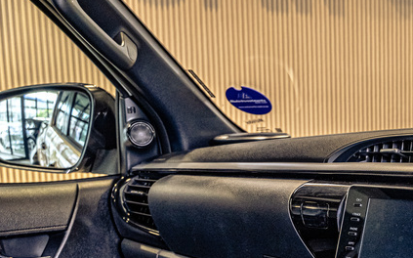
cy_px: 251
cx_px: 458
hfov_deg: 27.2
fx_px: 776
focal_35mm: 69
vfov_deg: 18.4
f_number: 4.5
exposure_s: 1/125
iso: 1600
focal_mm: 28
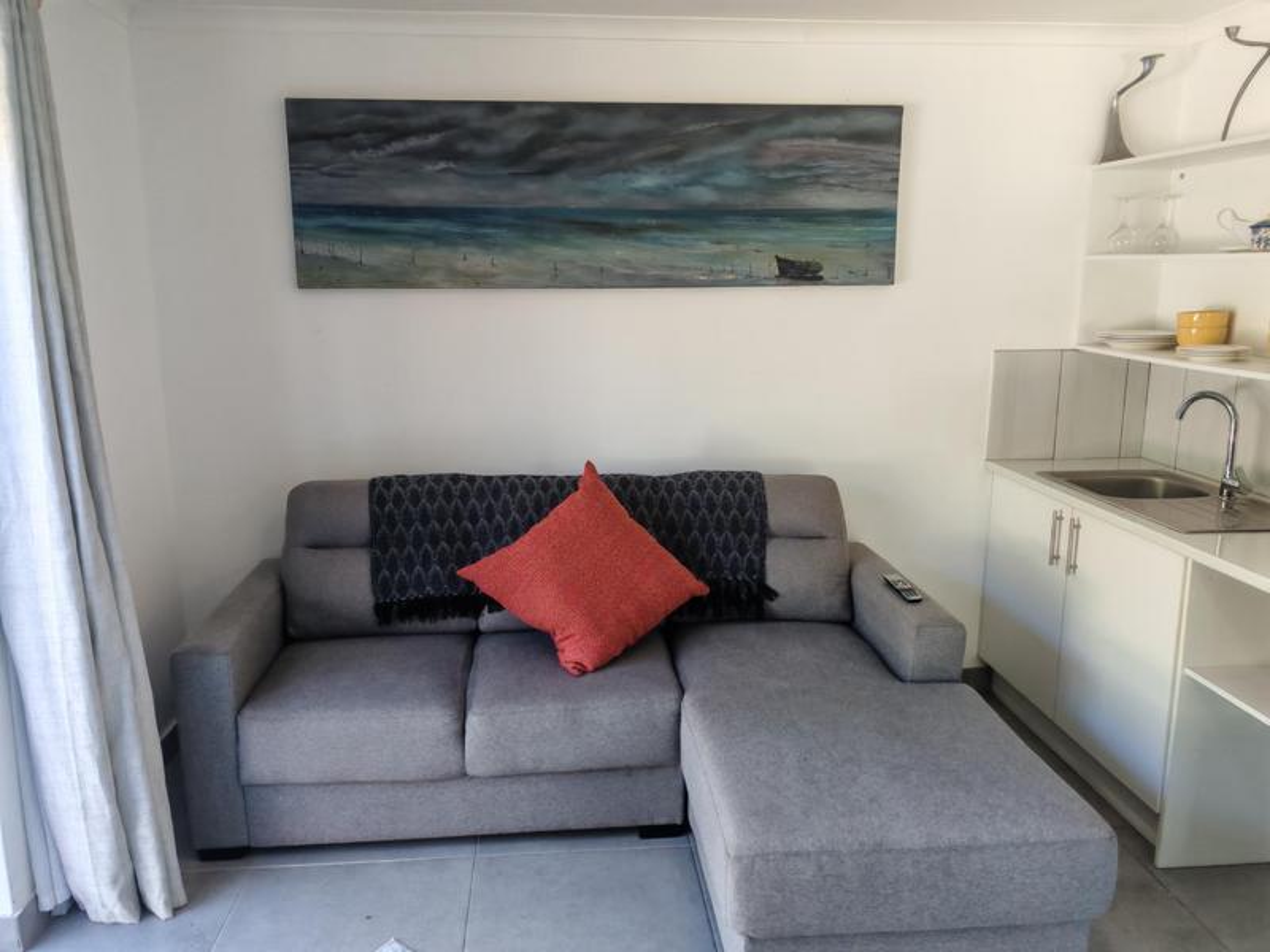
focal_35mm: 27
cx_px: 635
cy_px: 476
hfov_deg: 65.3
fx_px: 991
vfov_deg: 51.4
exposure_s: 1/100
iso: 125
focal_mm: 5.52
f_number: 1.95
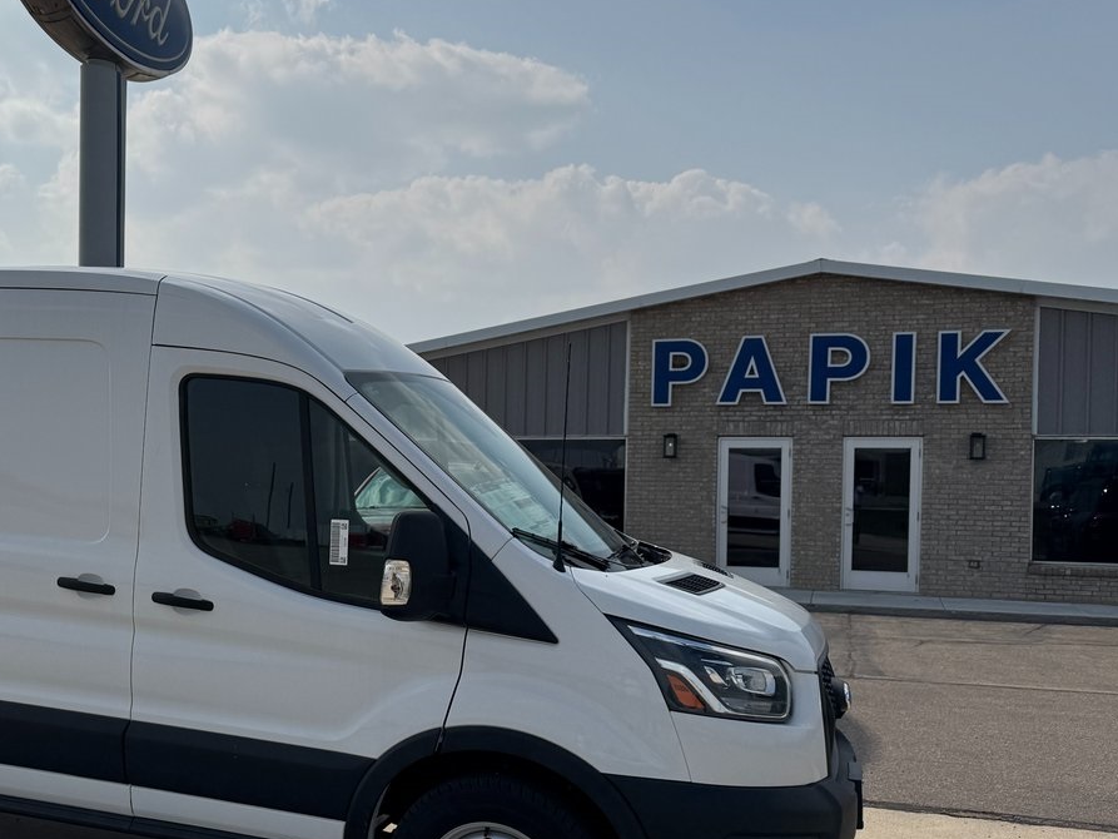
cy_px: 502
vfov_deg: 33.5
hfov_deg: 40.9
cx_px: 140
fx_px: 1389
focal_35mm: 43
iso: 64
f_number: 1.78
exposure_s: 1/12346
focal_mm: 6.76
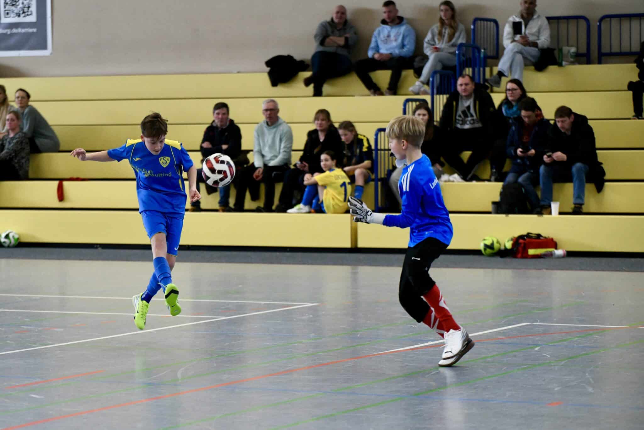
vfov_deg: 13.4
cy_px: 215
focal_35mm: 102
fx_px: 1824
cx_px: 322
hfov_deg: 20.0
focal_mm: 102
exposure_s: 1/1250
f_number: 2.8
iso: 5000
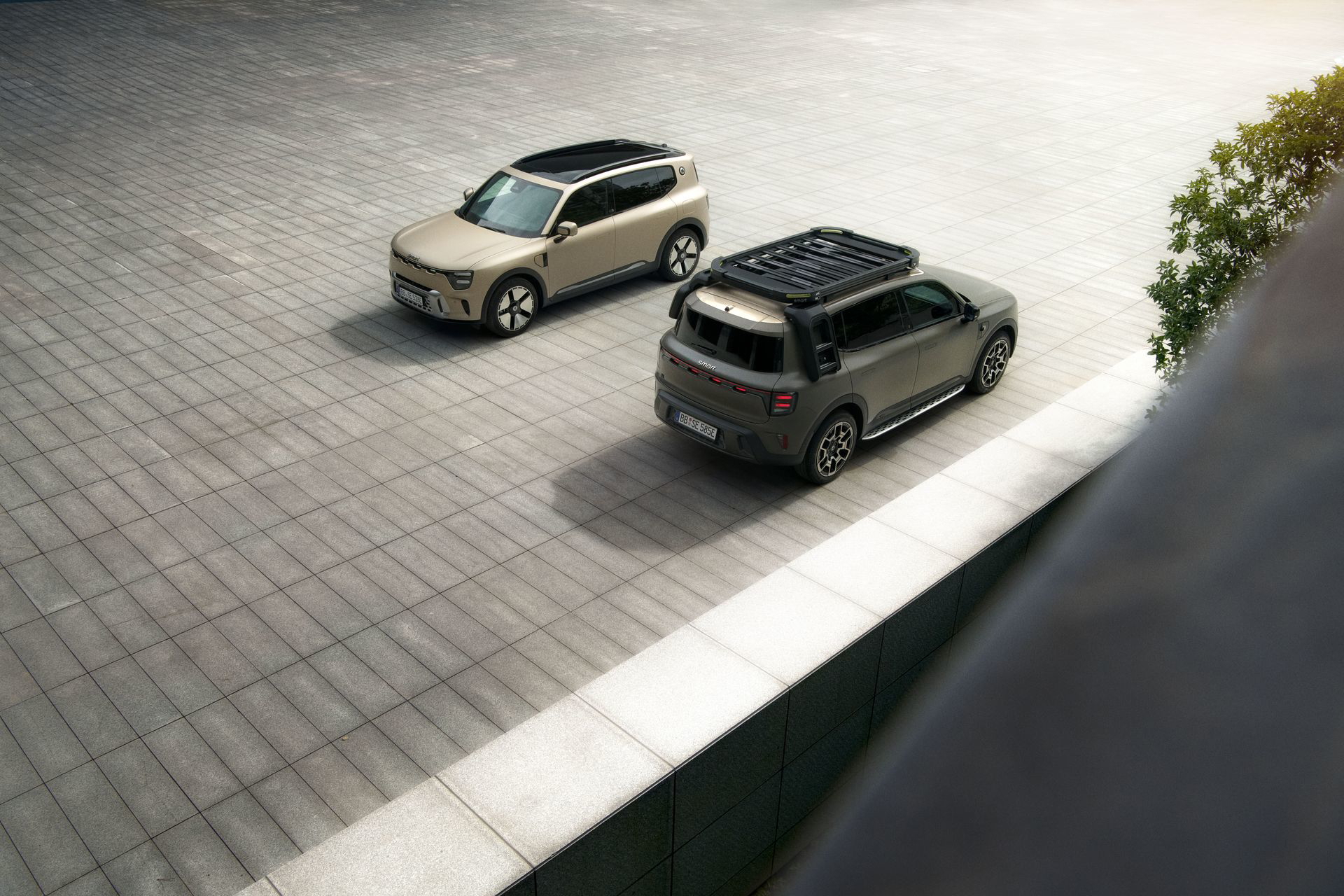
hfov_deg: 60.3
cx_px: 672
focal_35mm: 31
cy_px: 448
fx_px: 1157
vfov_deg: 42.3
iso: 400
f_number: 13
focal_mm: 31
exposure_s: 1/250
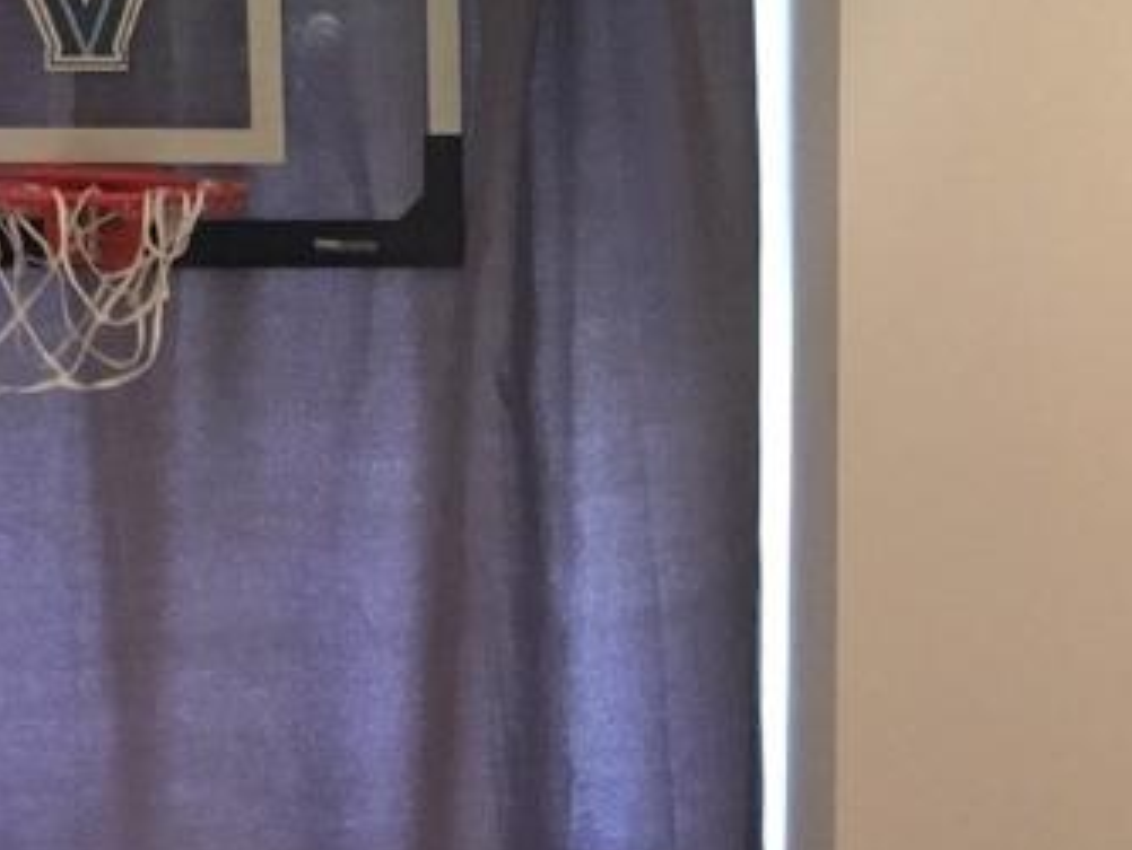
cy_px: 1307
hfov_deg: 15.7
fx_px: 4091
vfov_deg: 11.4
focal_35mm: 125
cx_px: 698
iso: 200
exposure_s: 1/24
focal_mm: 4.15
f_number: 2.2
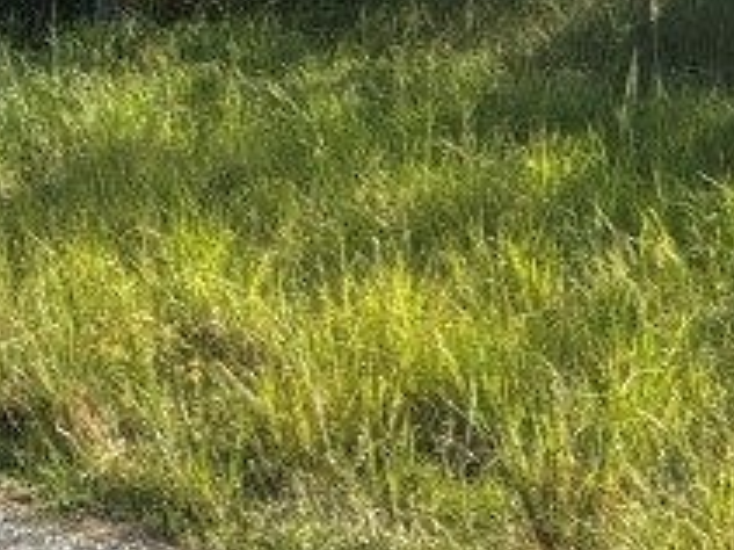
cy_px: -171
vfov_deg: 19.8
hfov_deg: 27.8
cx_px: 122
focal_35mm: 68
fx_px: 1441
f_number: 2.2
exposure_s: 1/1167
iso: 64
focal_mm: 2.22
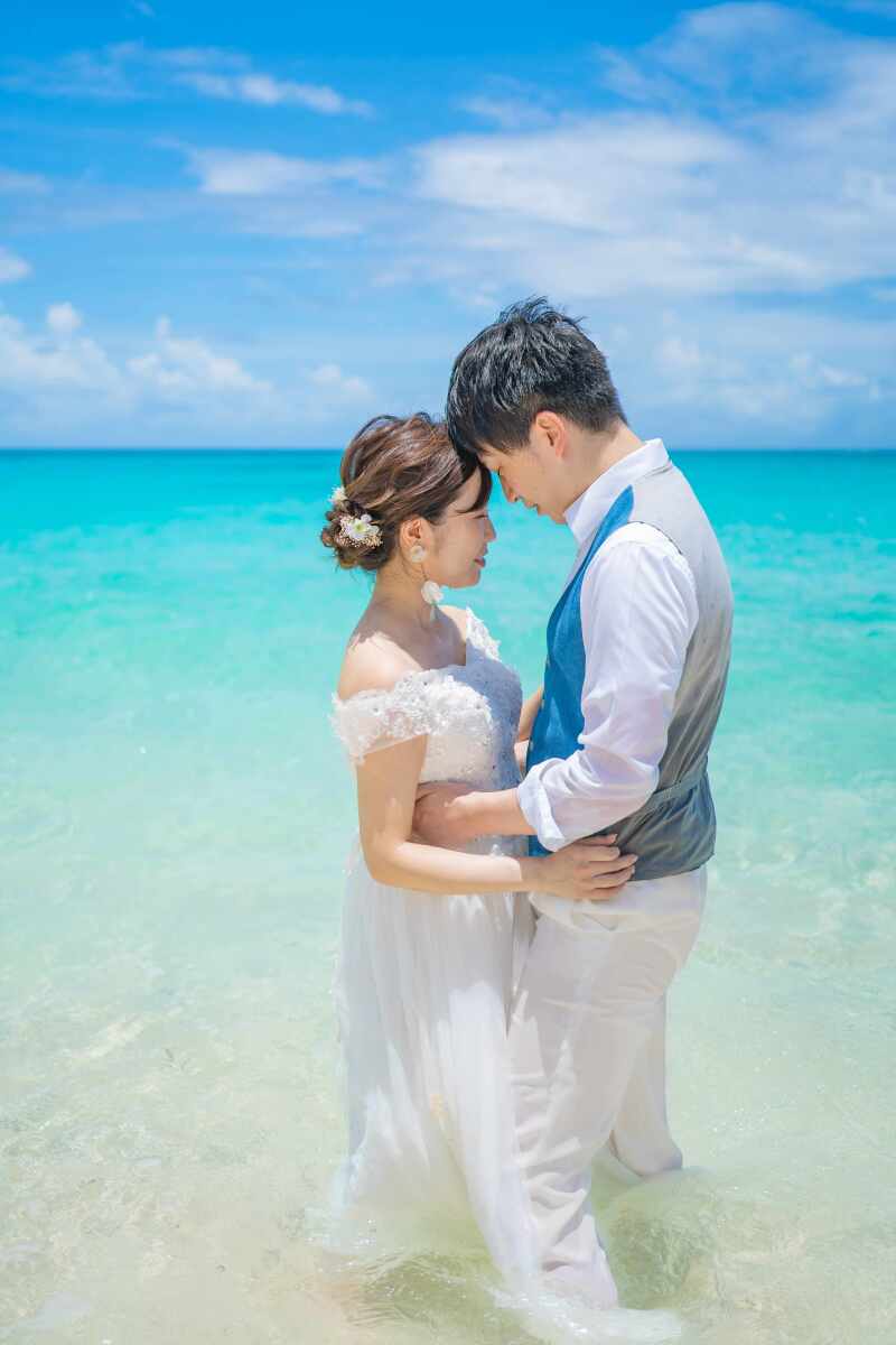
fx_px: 1307
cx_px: 448
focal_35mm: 35
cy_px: 672
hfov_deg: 37.9
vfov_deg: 54.4
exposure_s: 1/4000
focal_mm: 35
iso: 100
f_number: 2
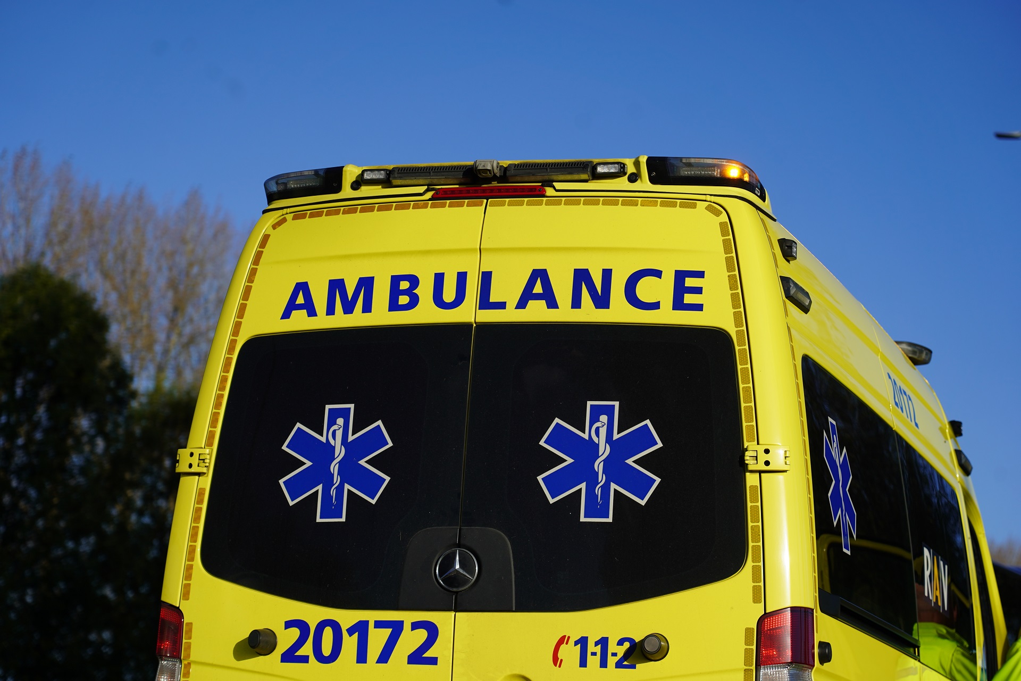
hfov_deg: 19.5
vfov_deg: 13.0
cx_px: 510
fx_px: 2978
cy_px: 340
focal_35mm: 105
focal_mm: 105
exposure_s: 1/1000
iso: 100
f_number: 5
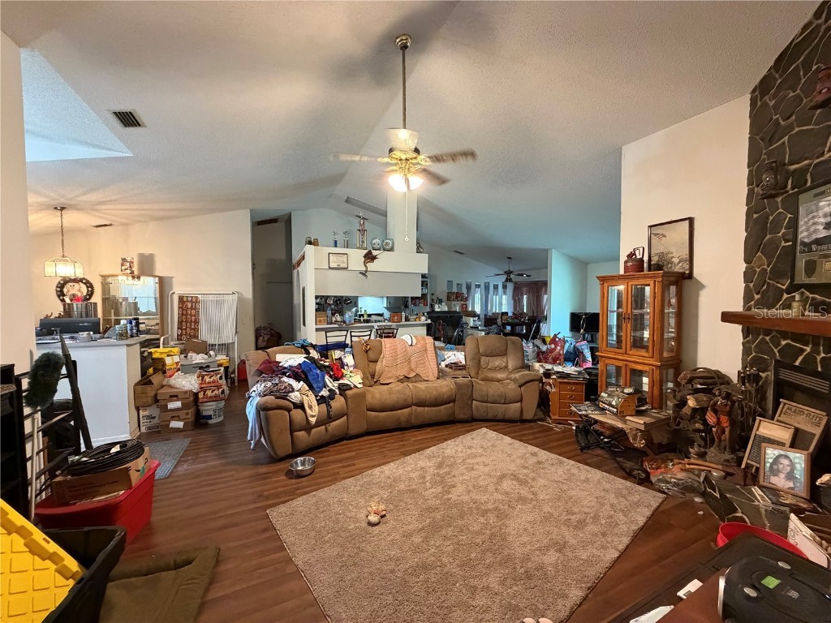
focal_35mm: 14
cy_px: 312
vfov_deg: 85.7
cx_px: 416
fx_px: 336
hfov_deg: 102.1
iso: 800
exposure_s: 1/60
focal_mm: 2.22
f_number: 2.2
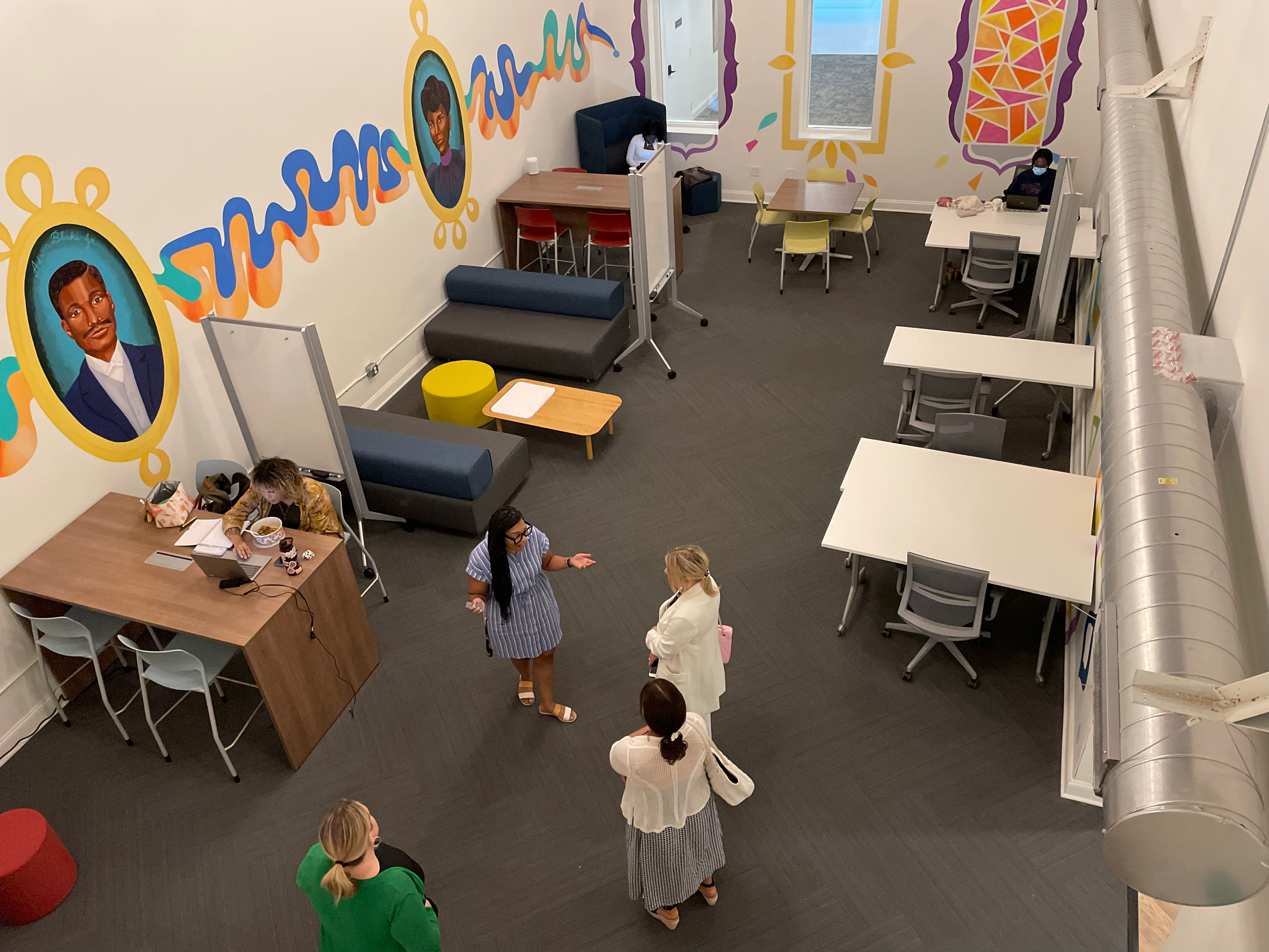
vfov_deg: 53.1
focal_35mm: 26
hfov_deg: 67.3
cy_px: 476
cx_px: 634
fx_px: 953
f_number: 1.6
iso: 500
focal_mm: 4.2
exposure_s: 1/60
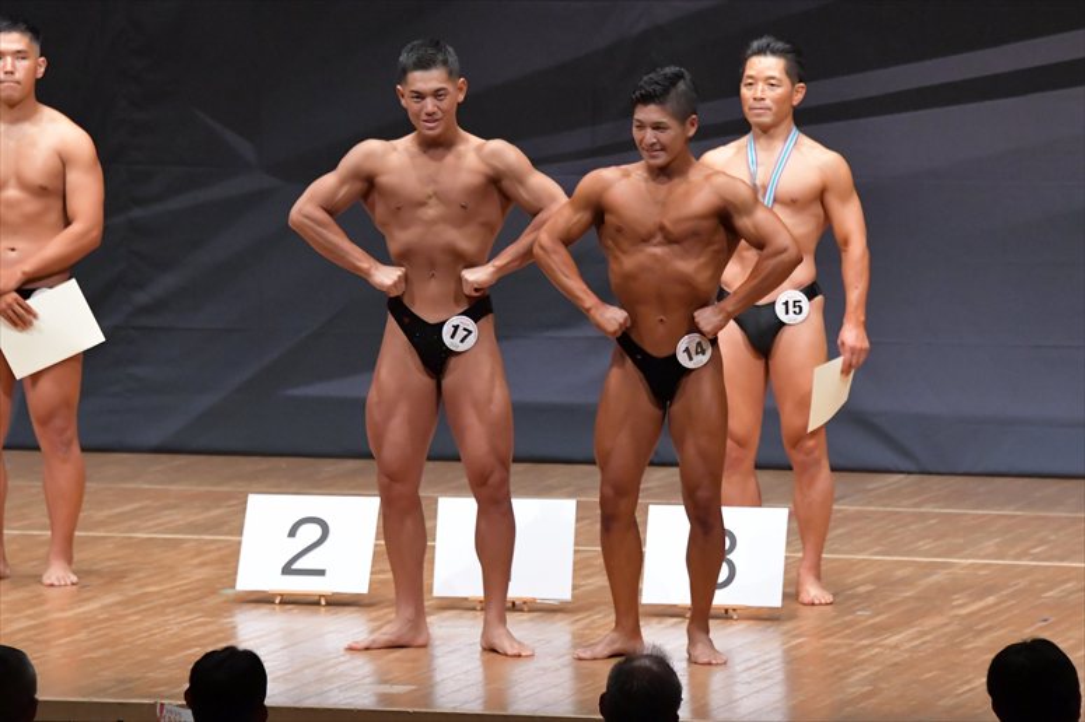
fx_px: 7682
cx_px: 542
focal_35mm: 255
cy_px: 361
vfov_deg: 5.4
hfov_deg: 8.1
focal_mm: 170
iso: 8000
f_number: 5.6
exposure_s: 1/400
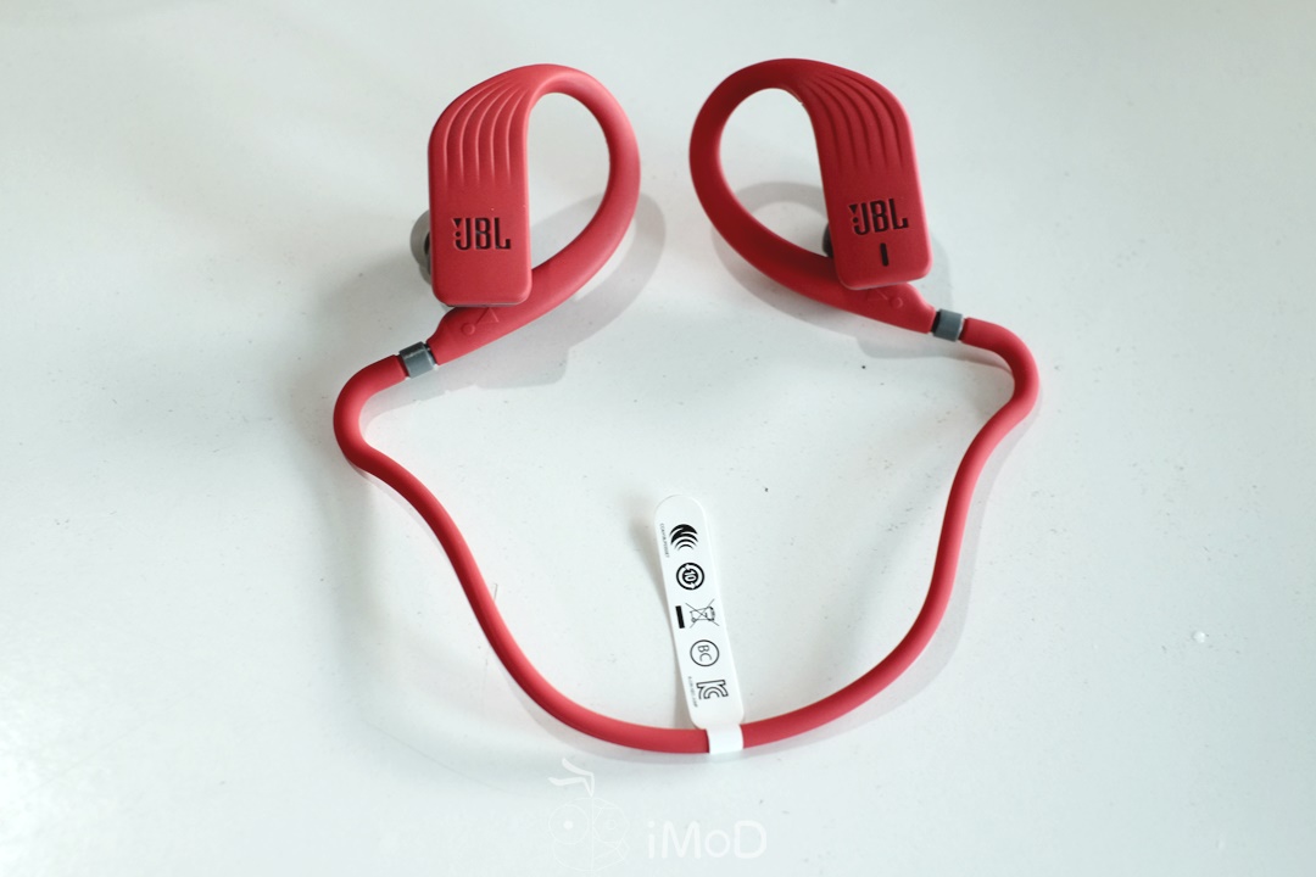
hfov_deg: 37.5
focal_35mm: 53
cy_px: 438
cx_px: 658
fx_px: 1937
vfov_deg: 25.5
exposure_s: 1/38
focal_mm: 35
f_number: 4
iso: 500
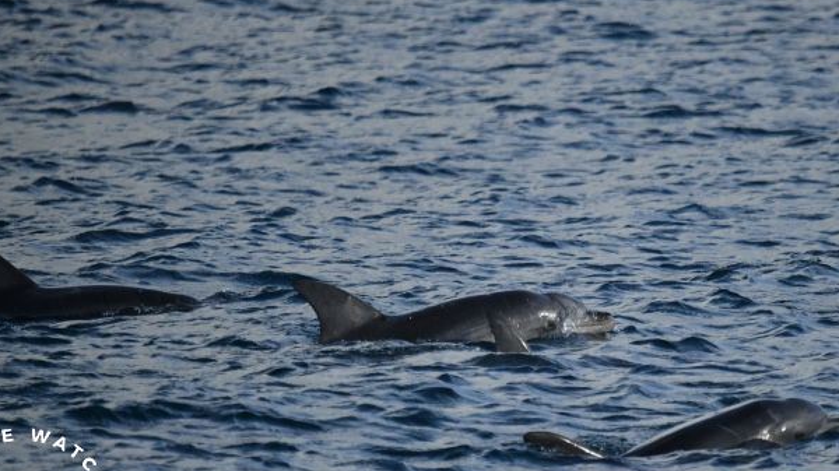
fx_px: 18636
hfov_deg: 2.6
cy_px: 254
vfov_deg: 1.4
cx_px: 484
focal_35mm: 838
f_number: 6.3
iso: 2500
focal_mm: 600
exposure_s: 1/8000
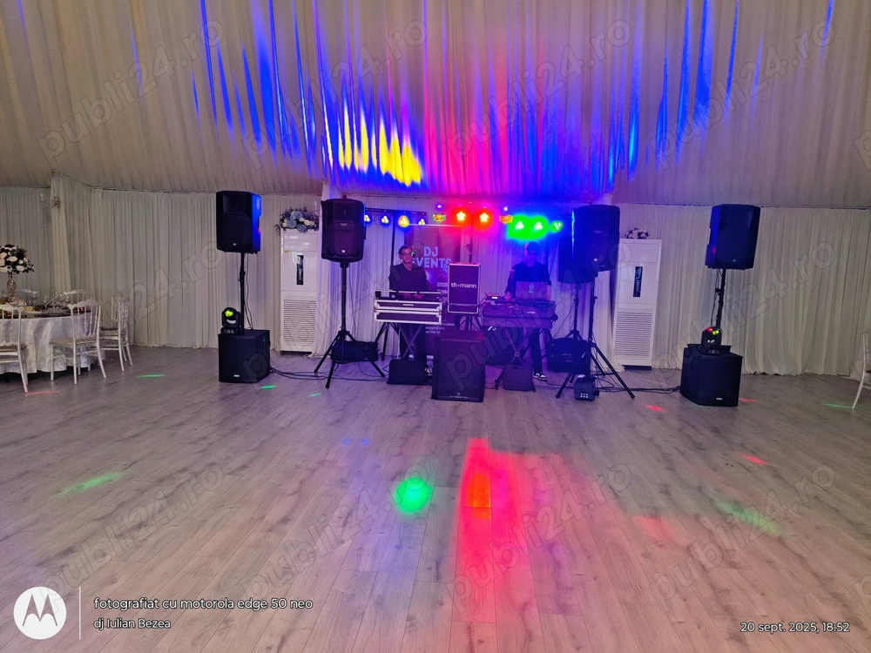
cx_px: 436
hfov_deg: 73.9
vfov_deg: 58.9
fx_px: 579
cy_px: 326
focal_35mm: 23
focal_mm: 5.56
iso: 461
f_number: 1.8
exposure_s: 1/100
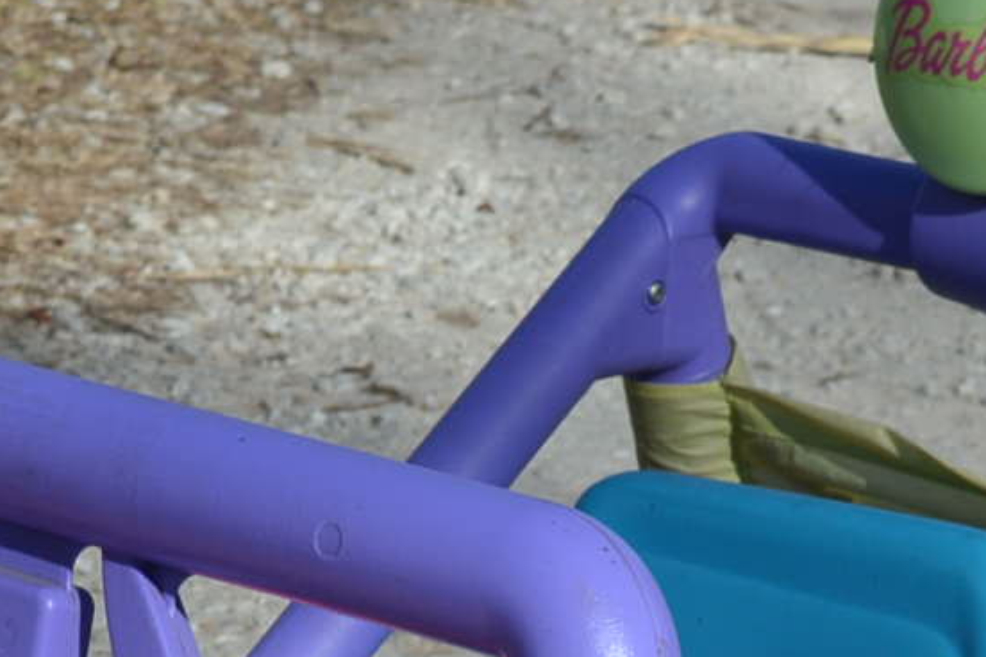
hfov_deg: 8.7
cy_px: 1503
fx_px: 6483
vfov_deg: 5.6
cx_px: 452
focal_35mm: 237
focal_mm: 29
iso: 100
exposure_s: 1/320
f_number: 9
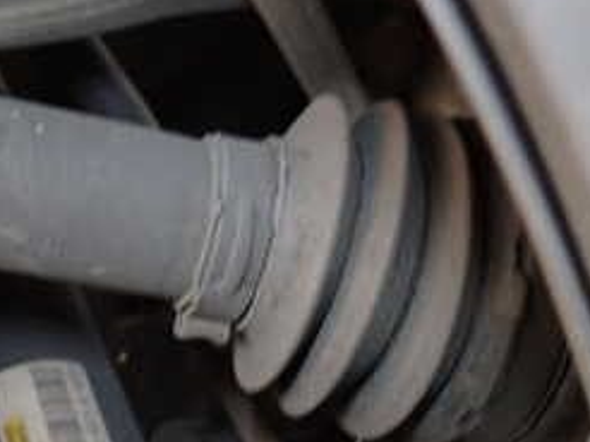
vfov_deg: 23.9
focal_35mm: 61
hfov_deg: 31.5
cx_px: 211
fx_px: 1039
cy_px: 298
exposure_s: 1/30
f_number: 2
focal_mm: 4.5
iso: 400
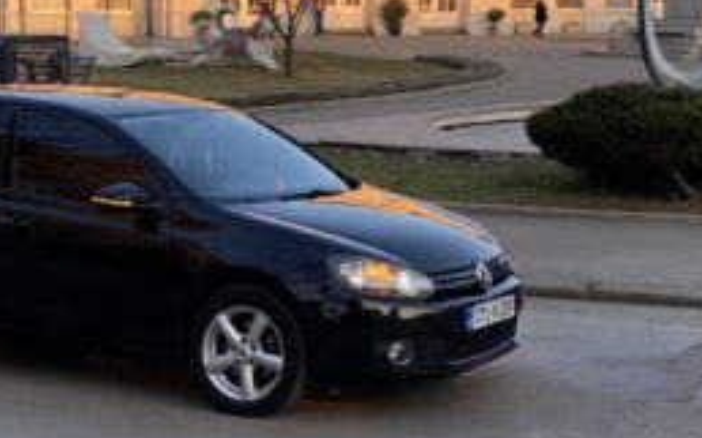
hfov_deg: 25.2
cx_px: 405
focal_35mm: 82
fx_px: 1568
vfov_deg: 15.9
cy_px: 185
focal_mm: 4.25
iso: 32
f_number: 1.8
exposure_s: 1/429
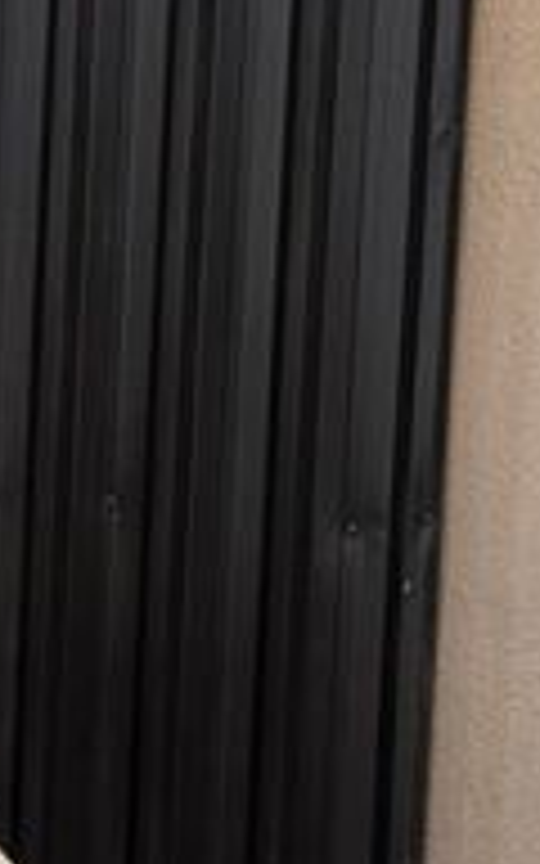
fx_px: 5063
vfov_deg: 9.7
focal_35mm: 215
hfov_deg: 5.7
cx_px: -1130
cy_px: 747
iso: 160
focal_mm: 6.76
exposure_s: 1/60
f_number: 1.78
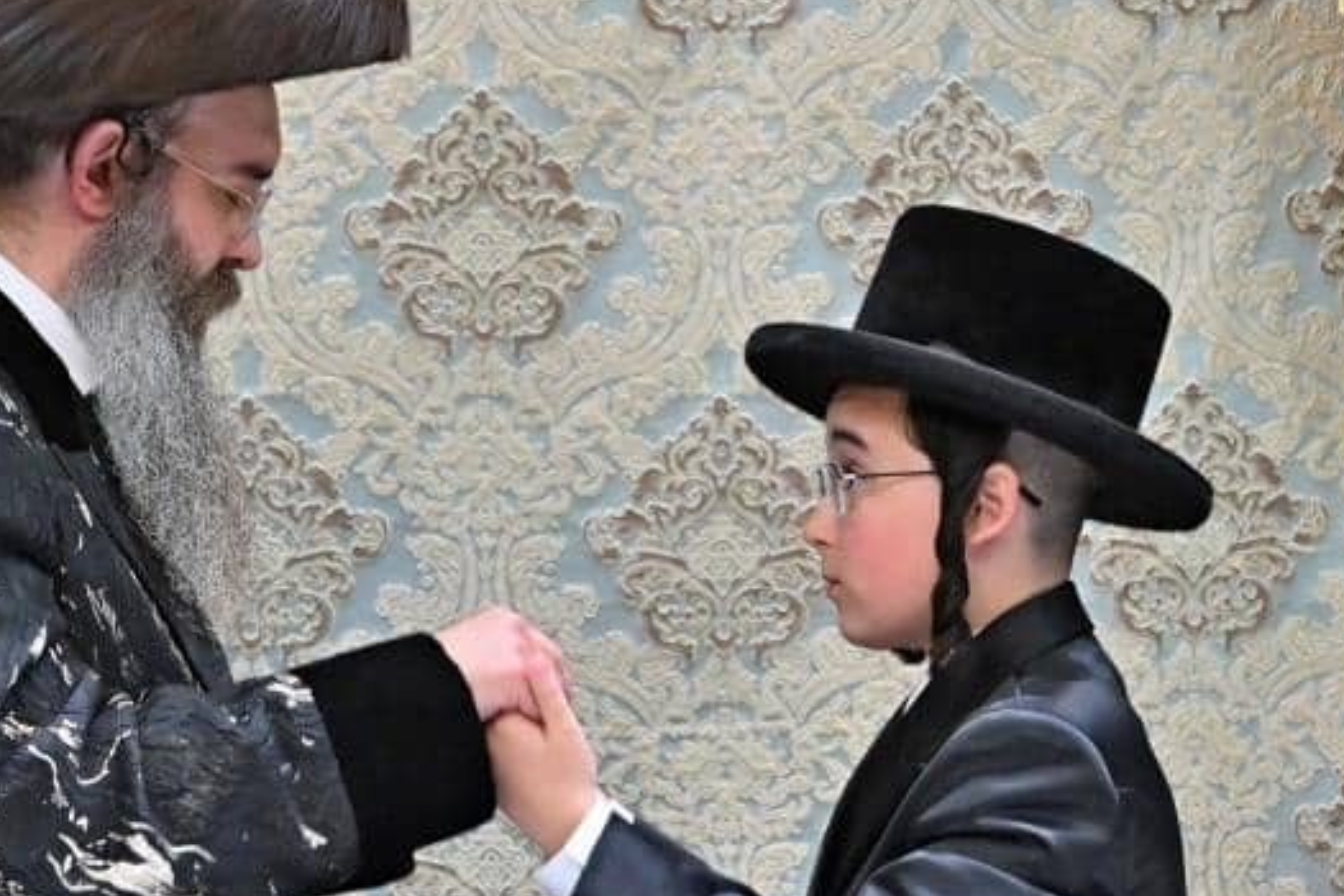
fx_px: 10341
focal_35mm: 277
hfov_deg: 7.4
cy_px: 489
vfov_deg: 5.0
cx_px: 274
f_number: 4
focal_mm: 95
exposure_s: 1/200
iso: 1600
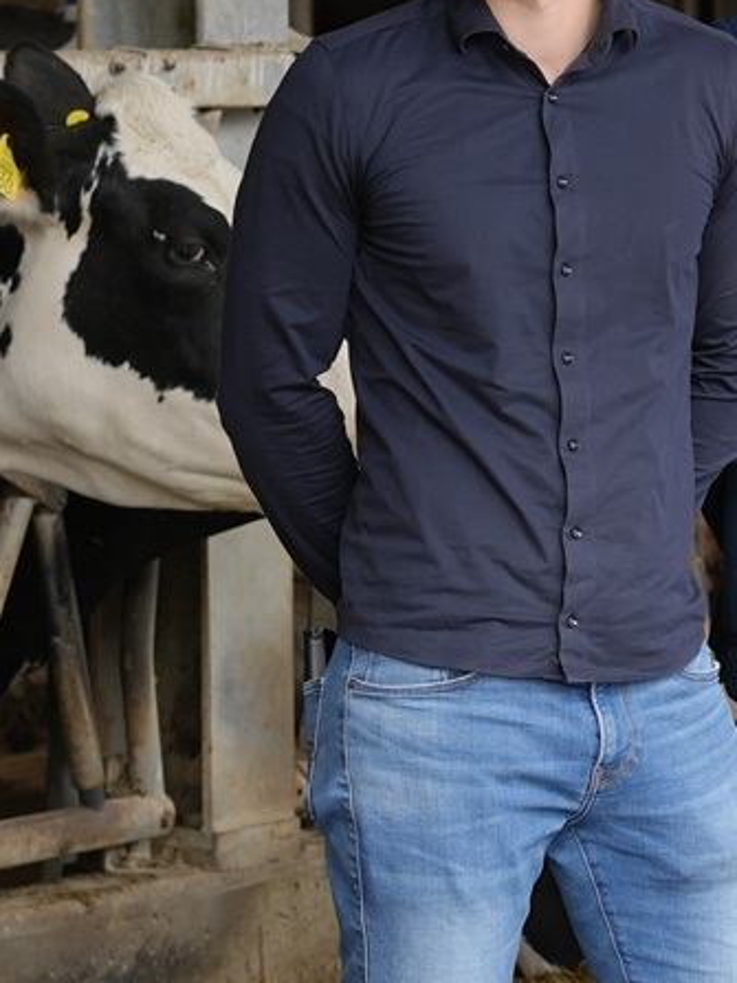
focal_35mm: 213
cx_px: 1331
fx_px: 6049
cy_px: 376
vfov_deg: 9.3
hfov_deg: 6.8
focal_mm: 50
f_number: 4
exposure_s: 1/250
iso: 100
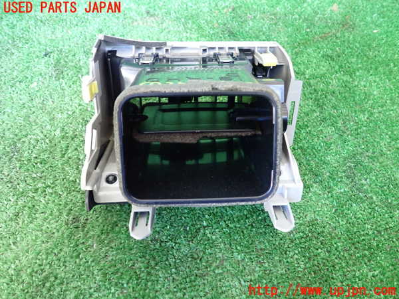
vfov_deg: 46.8
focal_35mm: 30
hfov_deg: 60.0
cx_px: 200
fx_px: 346
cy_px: 150
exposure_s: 1/50
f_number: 2.3
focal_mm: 5.4
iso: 1000
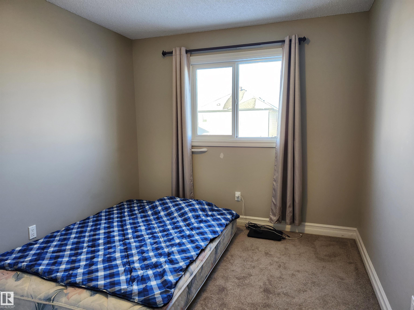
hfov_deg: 73.9
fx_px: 275
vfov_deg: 58.9
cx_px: 207
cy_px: 155
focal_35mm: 23
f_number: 1.8
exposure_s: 1/120
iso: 250
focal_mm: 5.54
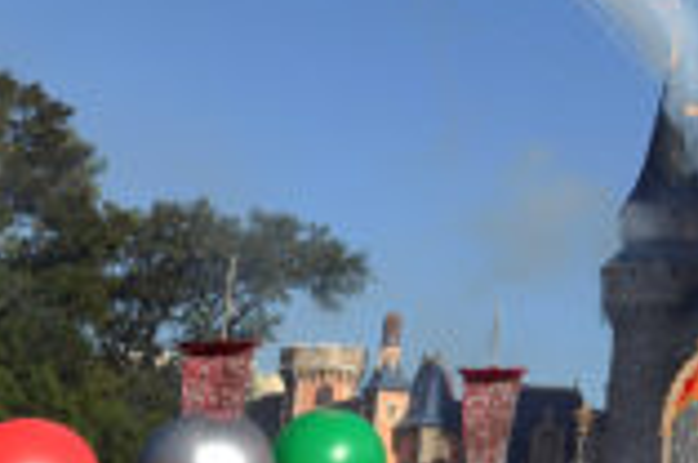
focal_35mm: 98
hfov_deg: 19.0
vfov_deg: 13.7
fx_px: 1896
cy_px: -29
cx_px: 956
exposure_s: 1/640
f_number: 5.6
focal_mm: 32
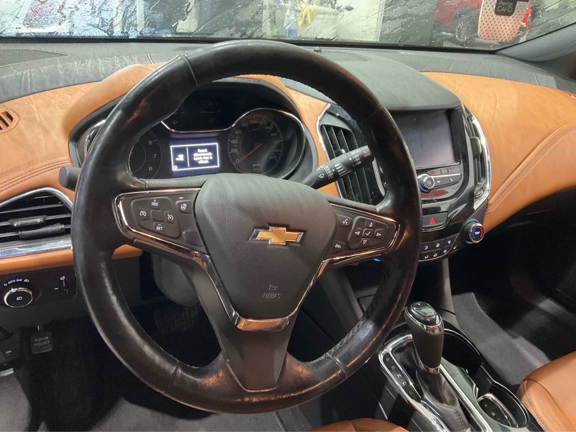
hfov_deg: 61.7
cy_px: 216
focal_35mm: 29
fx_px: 483
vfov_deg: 48.2
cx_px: 288
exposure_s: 1/30
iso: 400
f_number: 1.8
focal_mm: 3
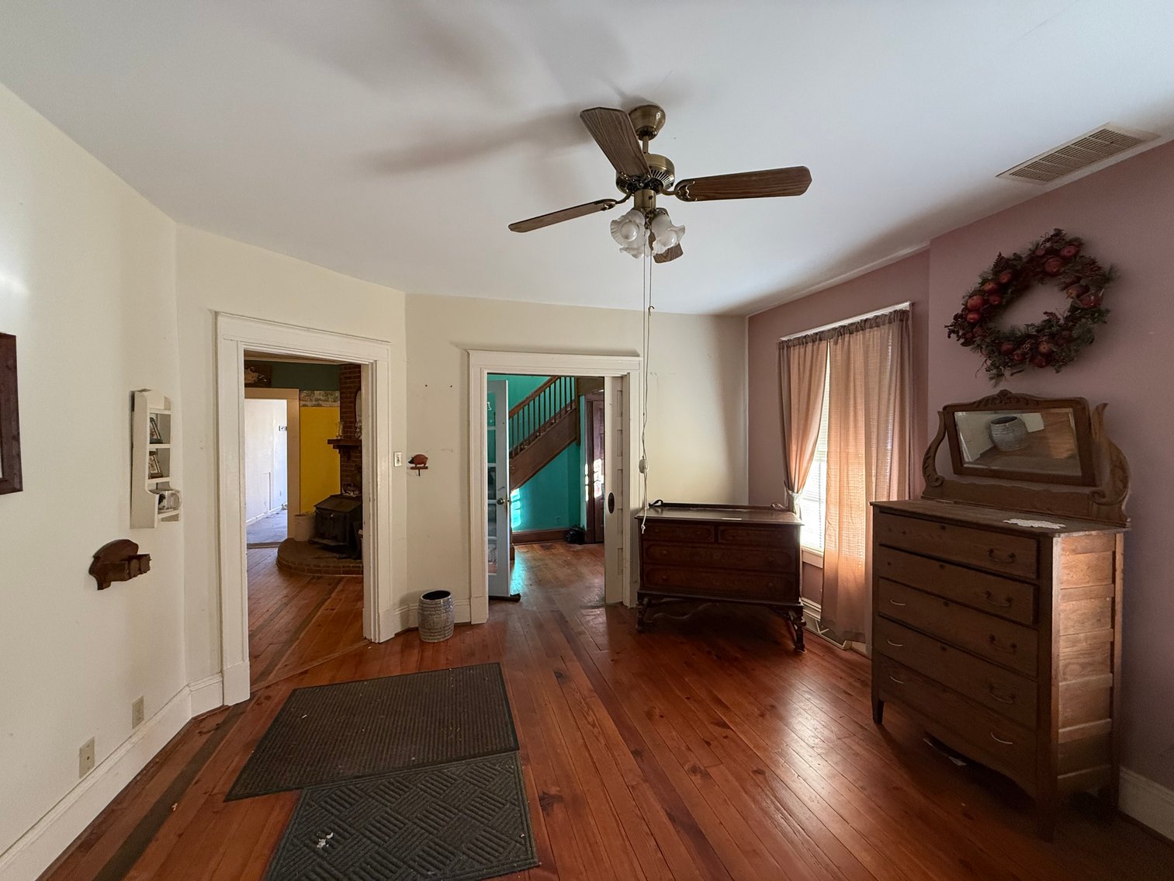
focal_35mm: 14
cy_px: 440
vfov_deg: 85.7
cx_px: 587
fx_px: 475
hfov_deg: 102.1
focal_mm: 2.22
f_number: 2.2
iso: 320
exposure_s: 1/97
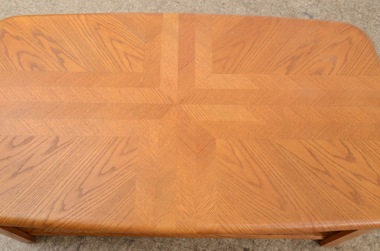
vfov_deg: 35.3
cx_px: 190
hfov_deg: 51.4
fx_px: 395
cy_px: 126
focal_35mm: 38
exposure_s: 1/125
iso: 125
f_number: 10
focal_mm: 25
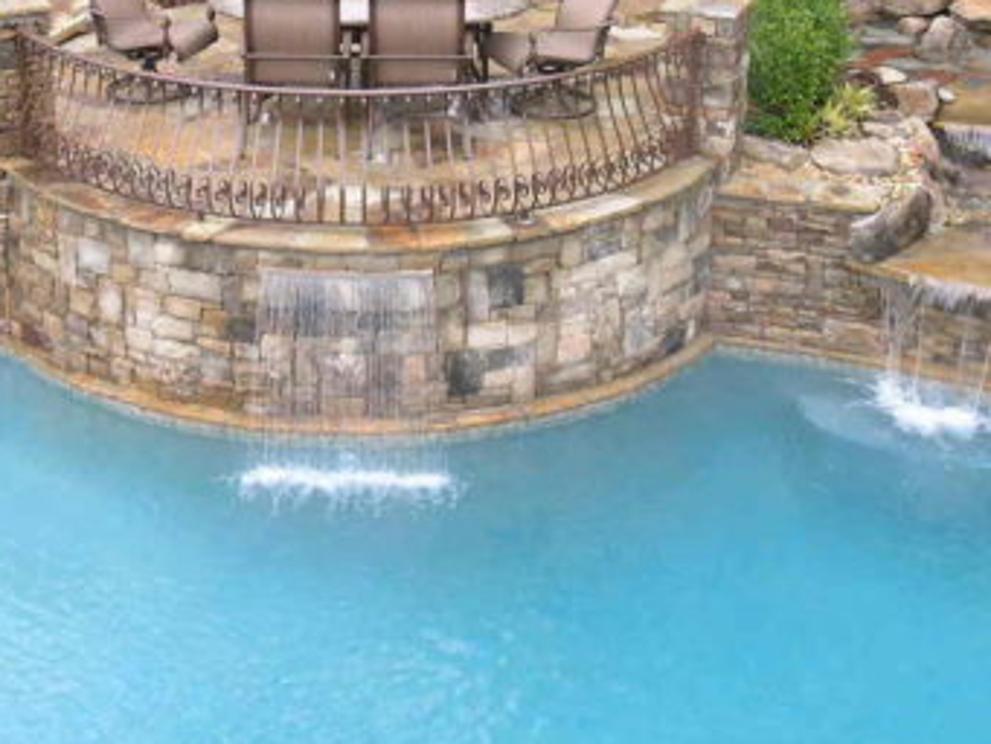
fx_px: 2291
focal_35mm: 80
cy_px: 90
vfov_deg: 18.2
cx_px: 355
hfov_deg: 24.3
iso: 50
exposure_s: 1/49.4
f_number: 3.6
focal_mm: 8.7
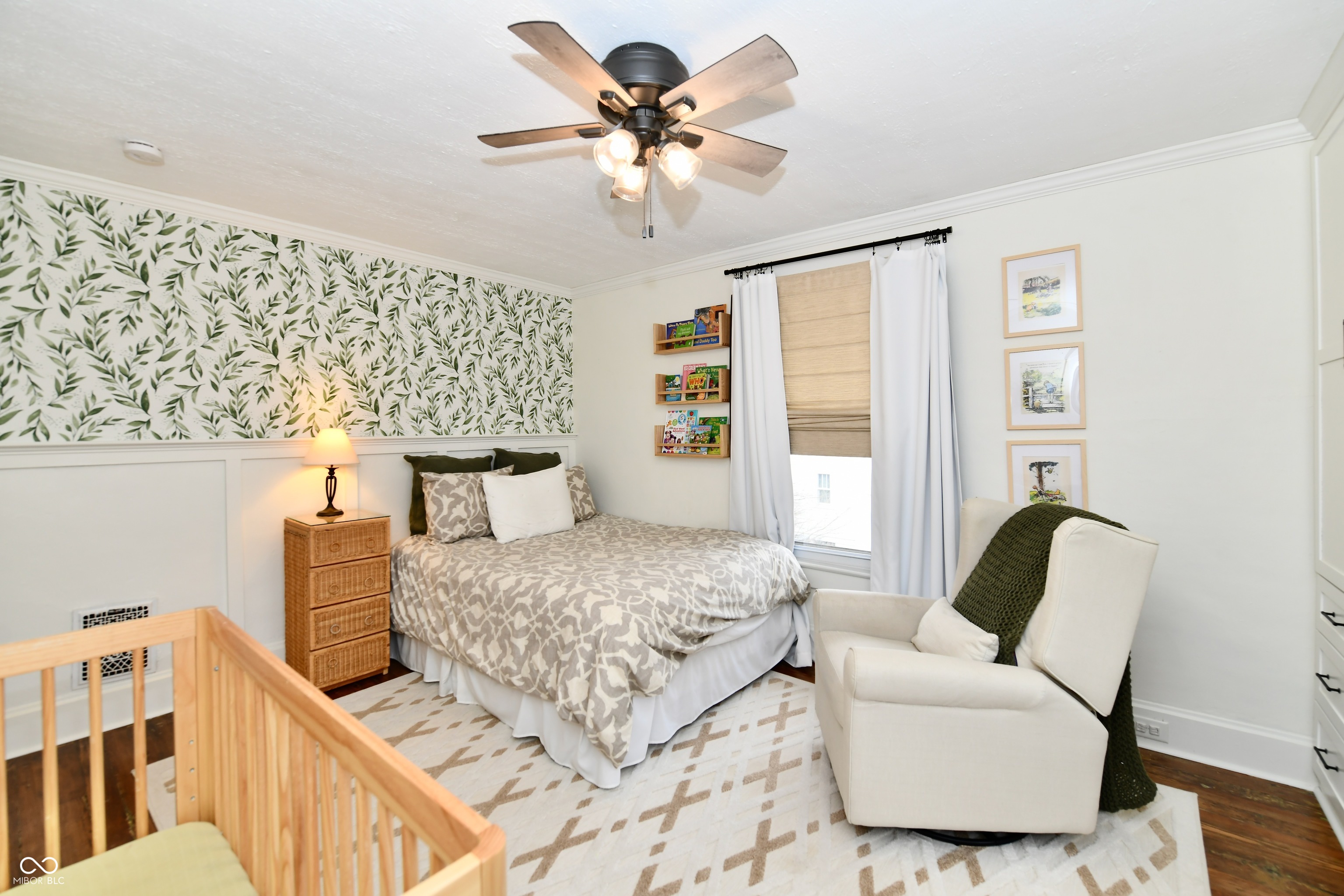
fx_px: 523
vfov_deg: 81.2
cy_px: 448
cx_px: 672
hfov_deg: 104.3
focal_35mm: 14
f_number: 5.6
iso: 400
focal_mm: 14
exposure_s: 1/60
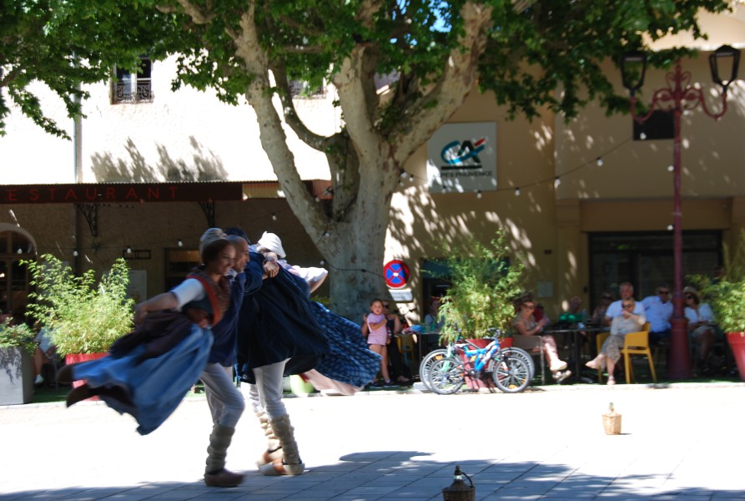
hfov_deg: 28.0
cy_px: 250
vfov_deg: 19.0
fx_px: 1493
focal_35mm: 72
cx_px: 372
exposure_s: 1/125
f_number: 5.6
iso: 100
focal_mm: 48
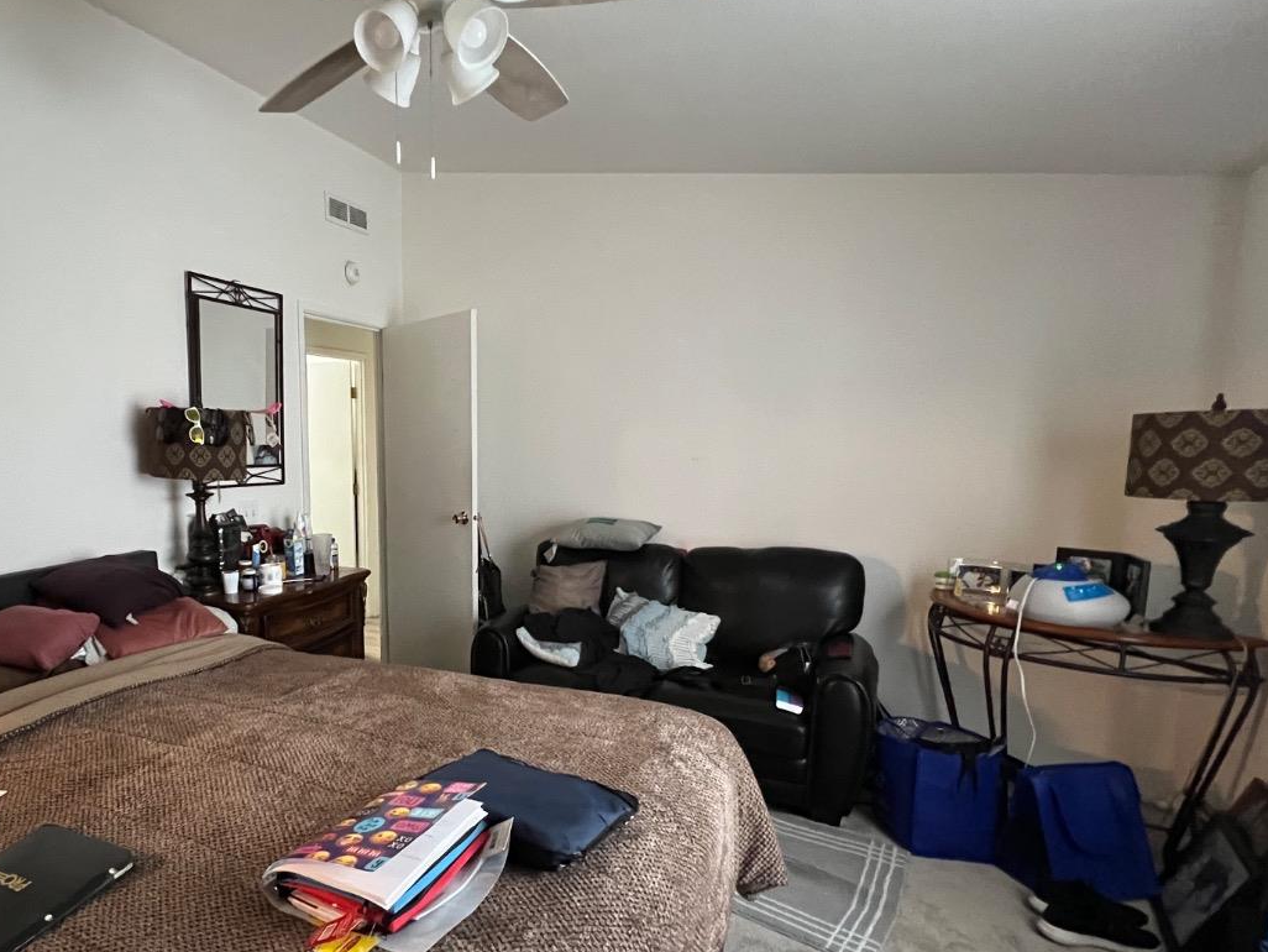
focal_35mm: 19
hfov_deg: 81.1
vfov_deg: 68.4
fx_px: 696
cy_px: 540
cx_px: 399
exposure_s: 1/60
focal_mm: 1.57
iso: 1000
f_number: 1.8
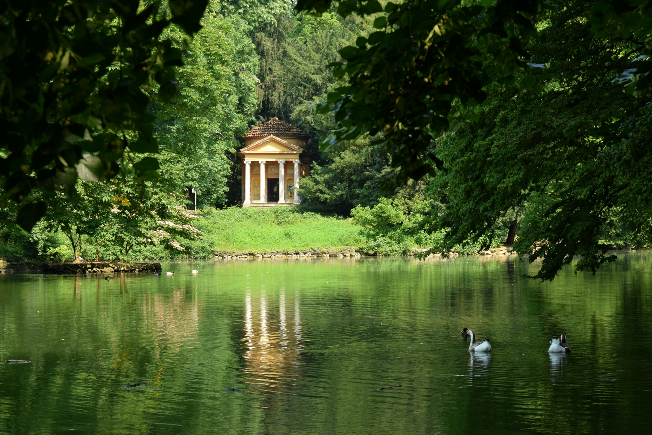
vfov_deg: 15.7
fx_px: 1576
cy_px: 218
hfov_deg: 23.4
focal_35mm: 87
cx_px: 326
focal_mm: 58
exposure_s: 1/125
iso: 250
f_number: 10
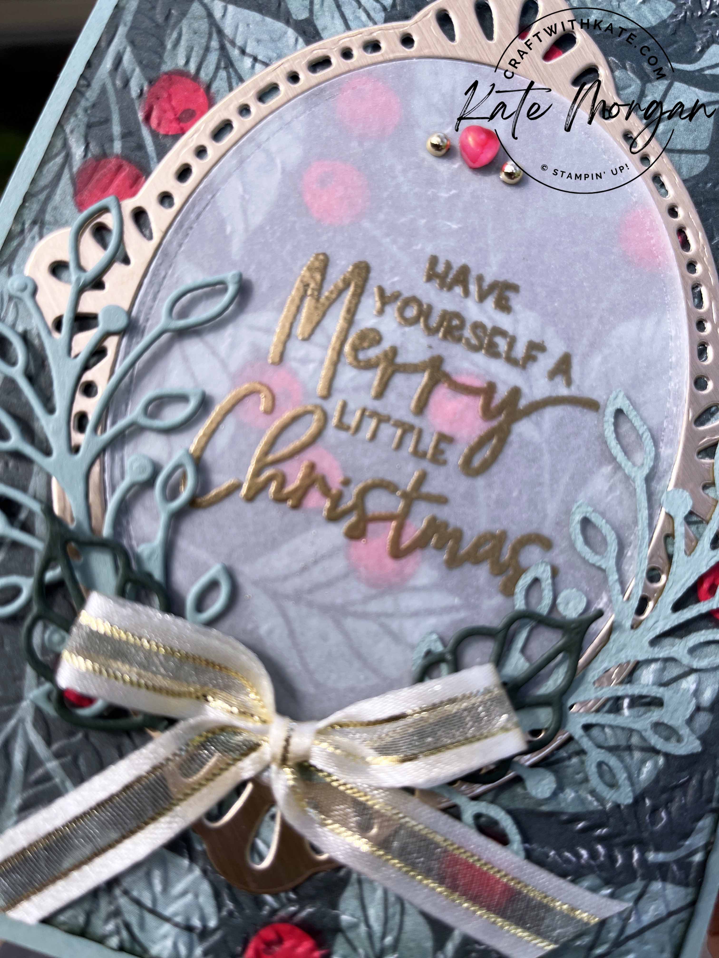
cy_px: 479
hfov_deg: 53.1
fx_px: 720
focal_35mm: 26
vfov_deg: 67.3
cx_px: 360
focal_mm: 5.1
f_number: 1.6
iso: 50
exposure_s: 1/639
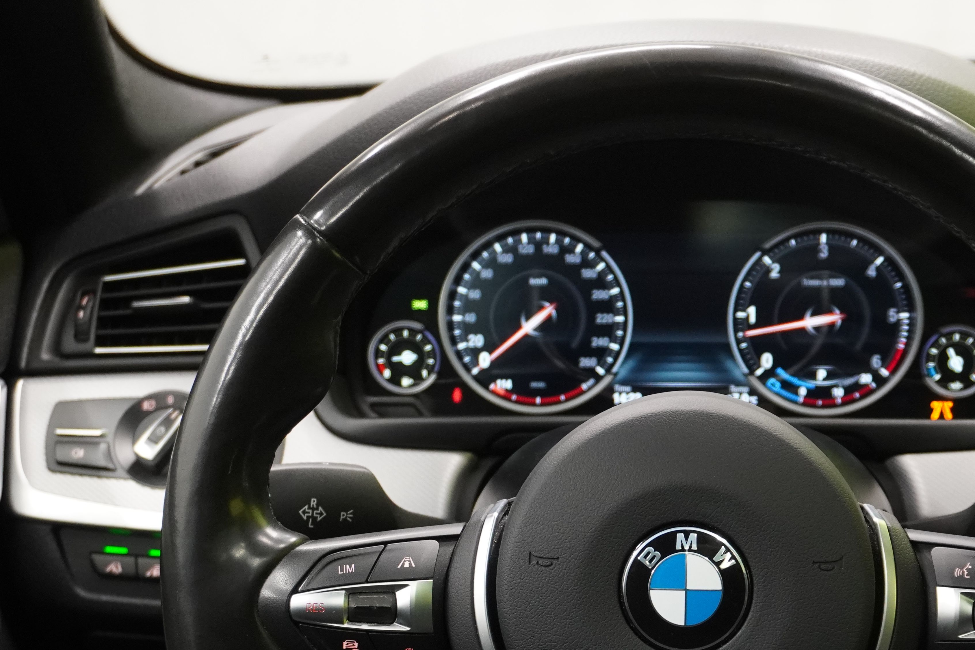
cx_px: 667
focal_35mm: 64
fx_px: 1733
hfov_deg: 31.1
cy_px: 553
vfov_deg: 20.9
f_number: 4.5
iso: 1600
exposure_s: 1/40
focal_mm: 24
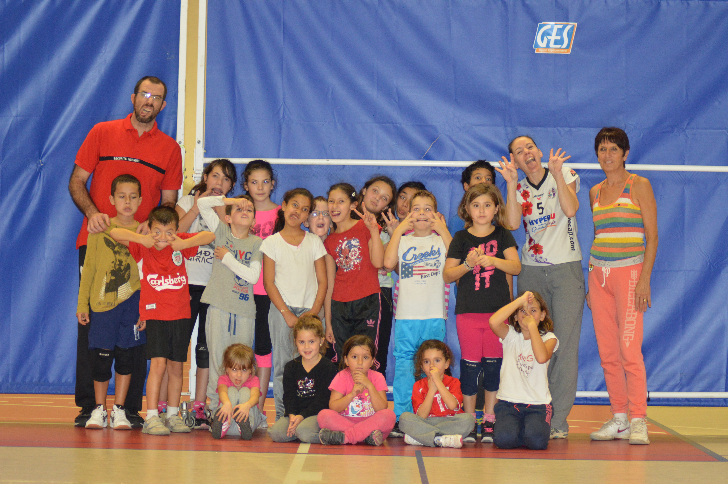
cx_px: 364
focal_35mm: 105
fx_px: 2121
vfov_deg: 13.0
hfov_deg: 19.5
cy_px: 242
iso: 1250
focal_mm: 70
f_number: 4
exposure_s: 1/60
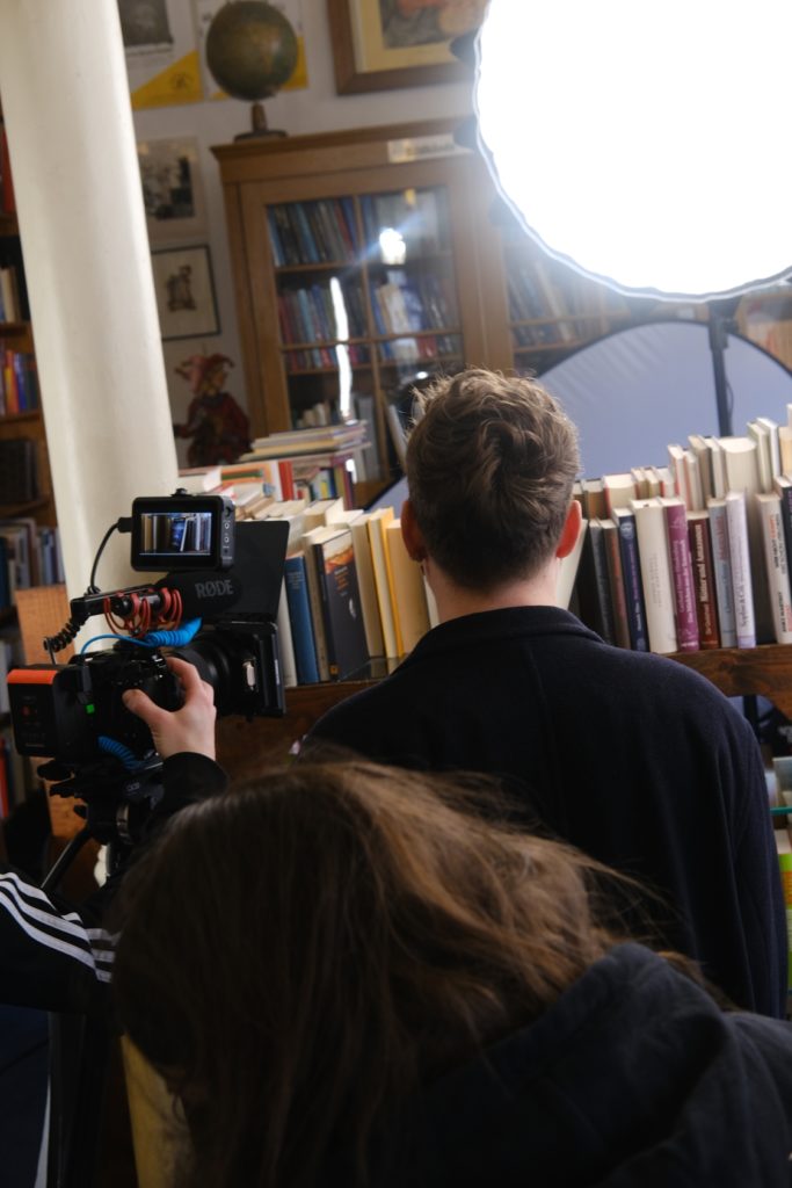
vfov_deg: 37.5
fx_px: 1748
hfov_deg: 25.5
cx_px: 396
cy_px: 594
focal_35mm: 53
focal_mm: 35
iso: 1000
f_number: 5.6
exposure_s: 1/60
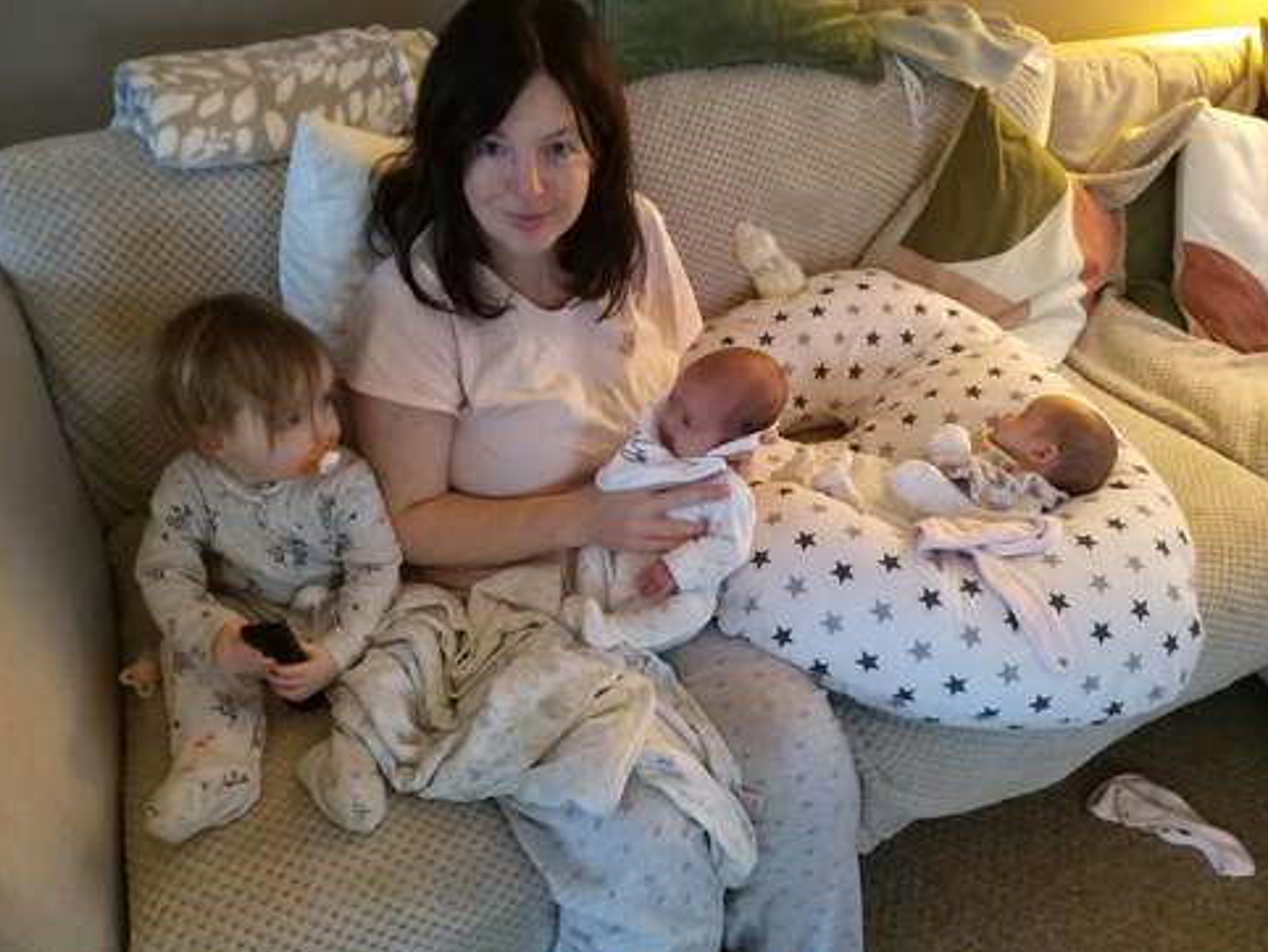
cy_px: 472
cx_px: 629
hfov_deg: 63.4
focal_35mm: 28
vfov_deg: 49.8
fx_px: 1026
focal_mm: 3.93
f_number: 1.7
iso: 640
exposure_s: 1/17
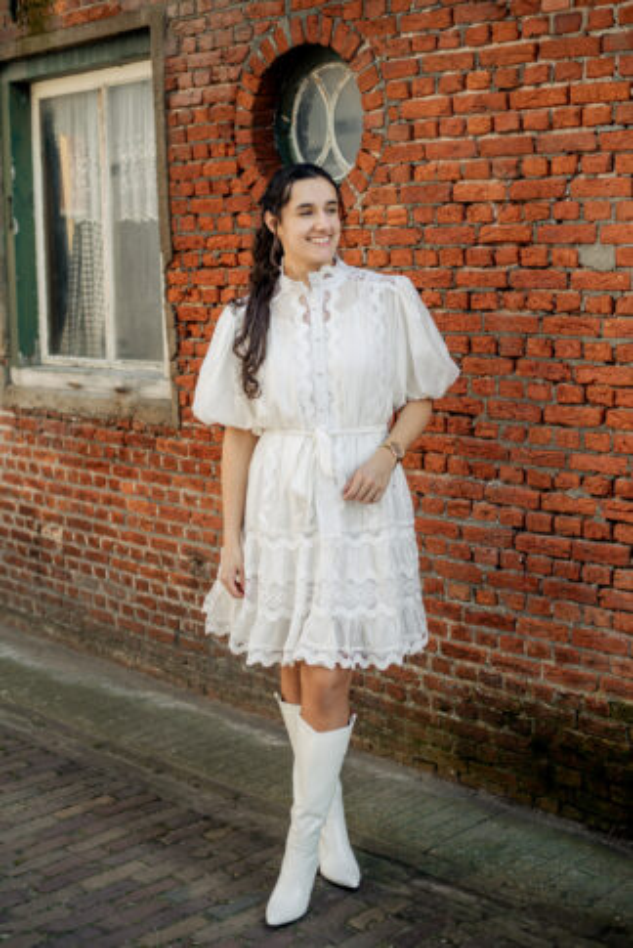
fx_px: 1317
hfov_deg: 27.0
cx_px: 316
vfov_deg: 39.6
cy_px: 474
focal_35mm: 50
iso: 160
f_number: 2.5
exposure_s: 1/800
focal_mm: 50
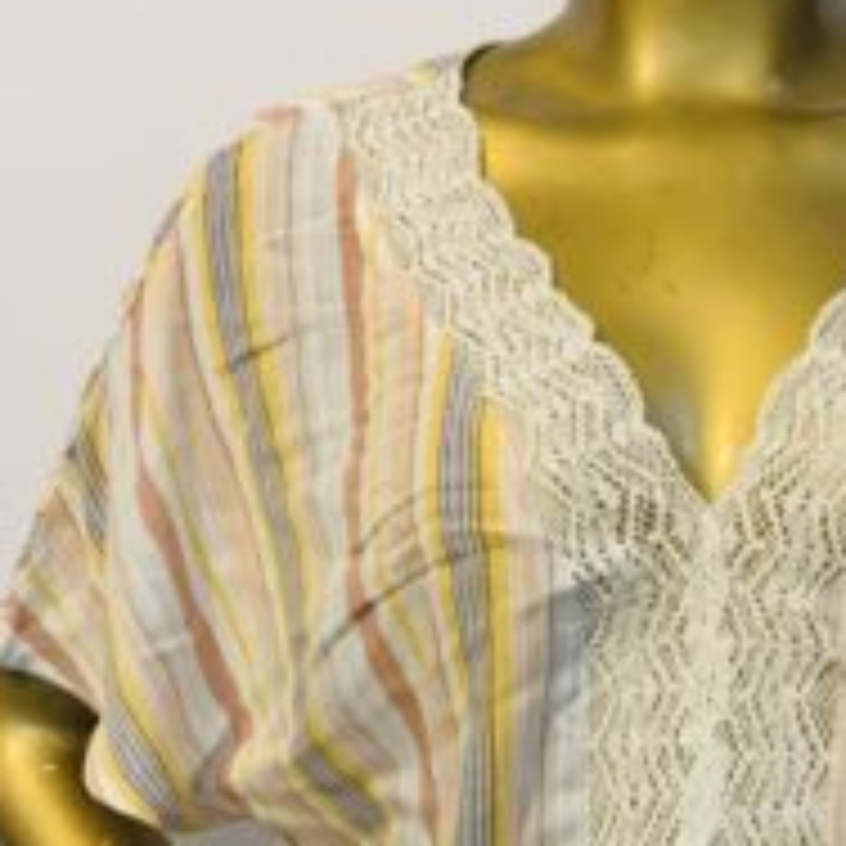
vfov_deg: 25.6
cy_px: 781
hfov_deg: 26.1
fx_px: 1797
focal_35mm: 65
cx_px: 648
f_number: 1.8
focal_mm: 4.25
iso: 320
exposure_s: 1/50
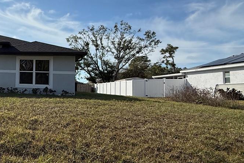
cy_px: 67
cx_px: -3
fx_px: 237
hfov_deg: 45.5
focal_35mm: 35
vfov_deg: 37.7
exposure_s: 1/4425
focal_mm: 2.22
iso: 50
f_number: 2.2
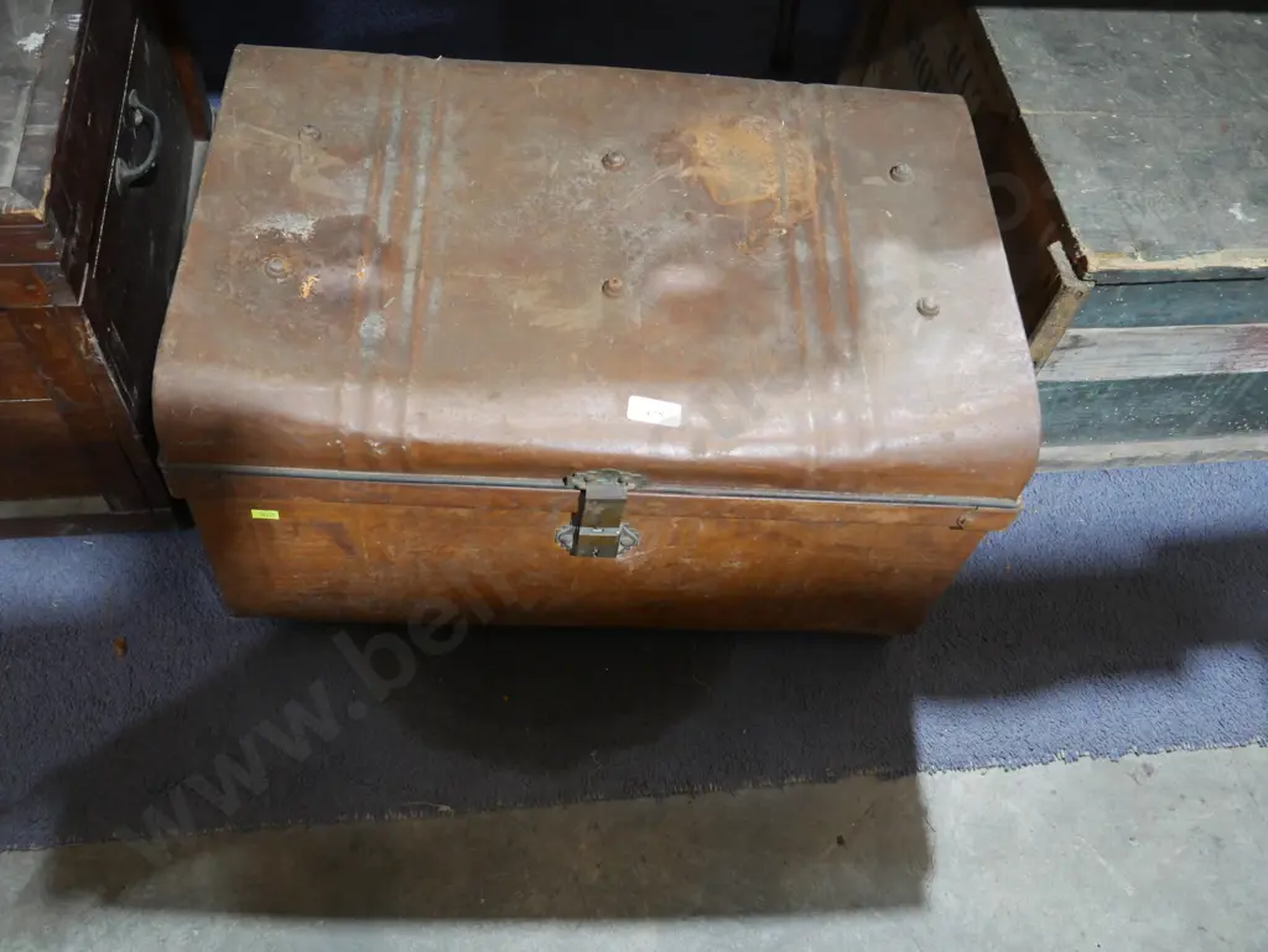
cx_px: 634
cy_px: 476
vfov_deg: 44.2
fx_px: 1173
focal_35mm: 32
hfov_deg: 56.8
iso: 1000
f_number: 3.6
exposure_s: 1/60
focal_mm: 16
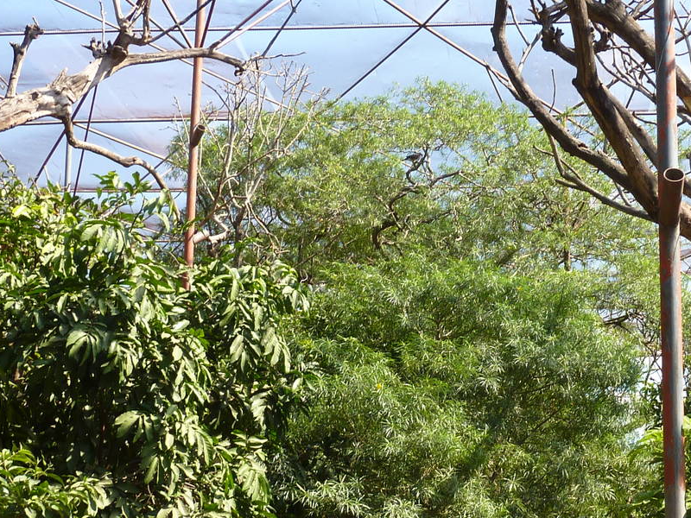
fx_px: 1278
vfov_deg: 22.8
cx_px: 488
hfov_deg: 29.9
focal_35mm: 64
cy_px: 345
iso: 80
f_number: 4
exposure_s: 1/160
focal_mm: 5.3
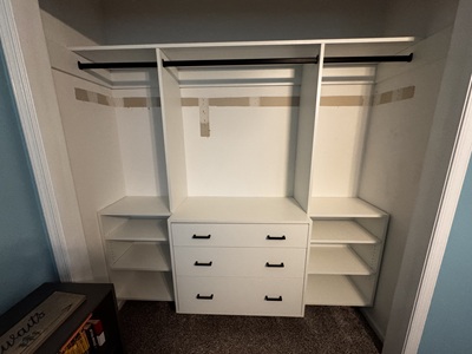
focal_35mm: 14
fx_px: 191
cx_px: 236
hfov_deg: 102.1
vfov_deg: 85.7
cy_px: 177
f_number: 2.2
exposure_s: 1/60
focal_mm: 2.22
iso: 640
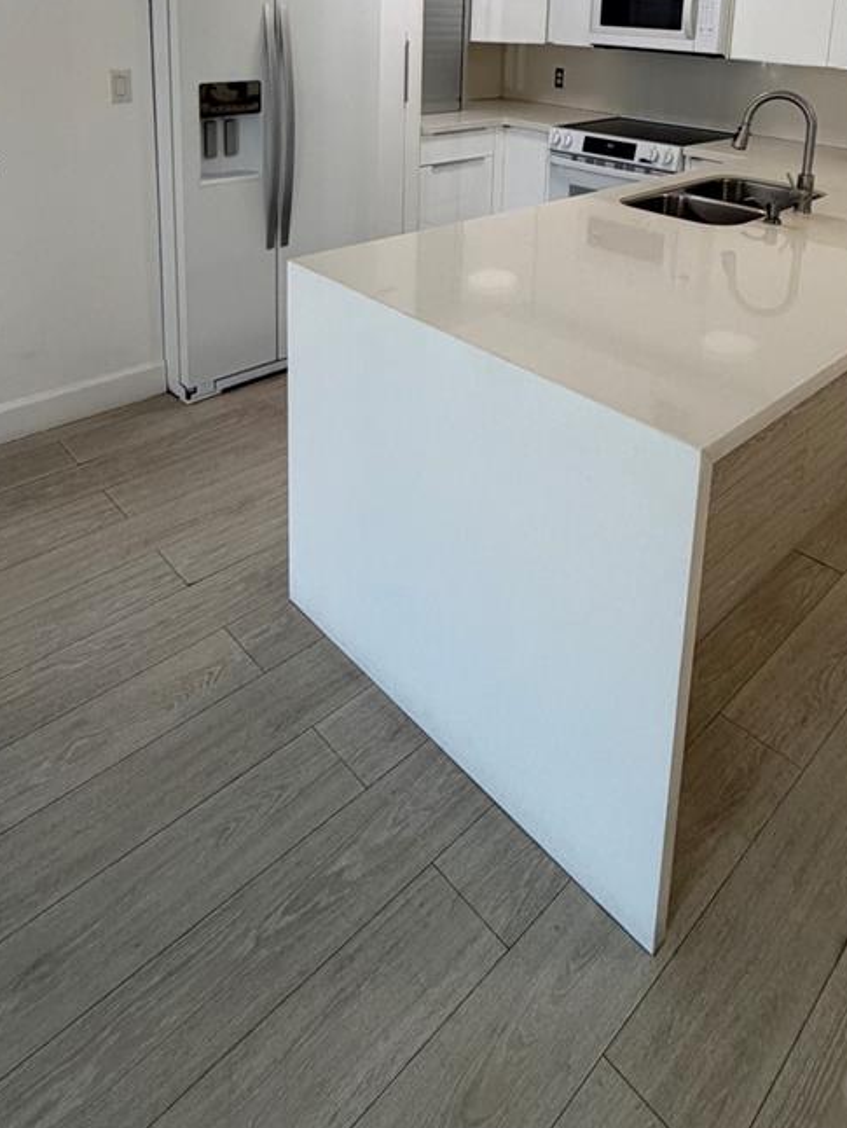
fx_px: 848
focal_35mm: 26
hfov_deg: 53.0
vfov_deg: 59.6
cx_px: 458
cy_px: 164
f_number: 2.2
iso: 200
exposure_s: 1/120
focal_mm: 2.22
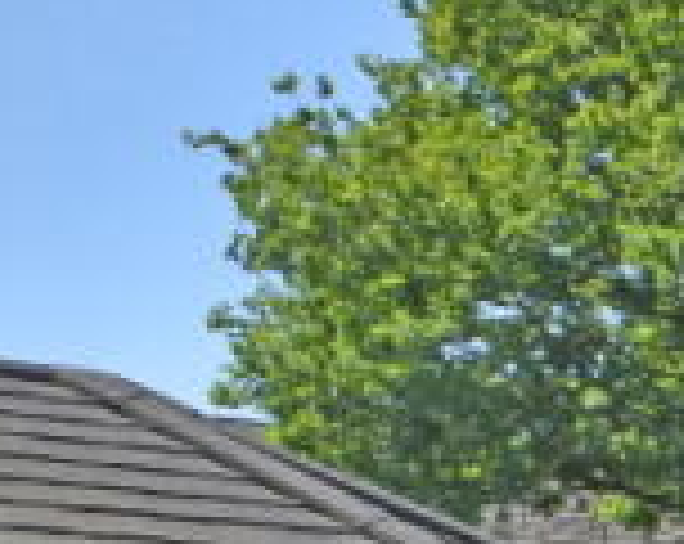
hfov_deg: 13.1
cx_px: 1778
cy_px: 870
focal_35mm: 95
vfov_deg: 14.8
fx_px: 1919
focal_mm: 10
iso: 110
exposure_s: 1/250
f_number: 8
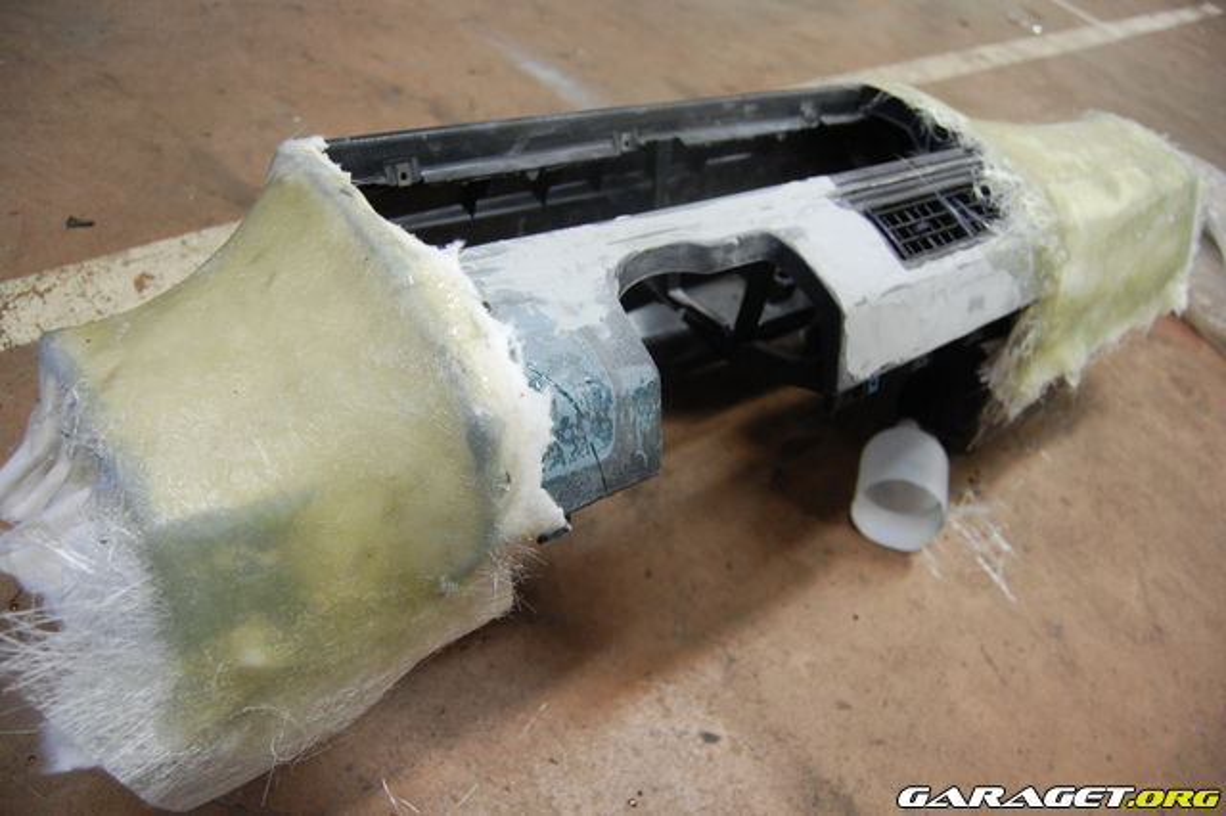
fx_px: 919
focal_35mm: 27
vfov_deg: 47.9
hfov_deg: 67.4
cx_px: 613
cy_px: 408
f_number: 3.5
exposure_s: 1/30
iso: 720
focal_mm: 18
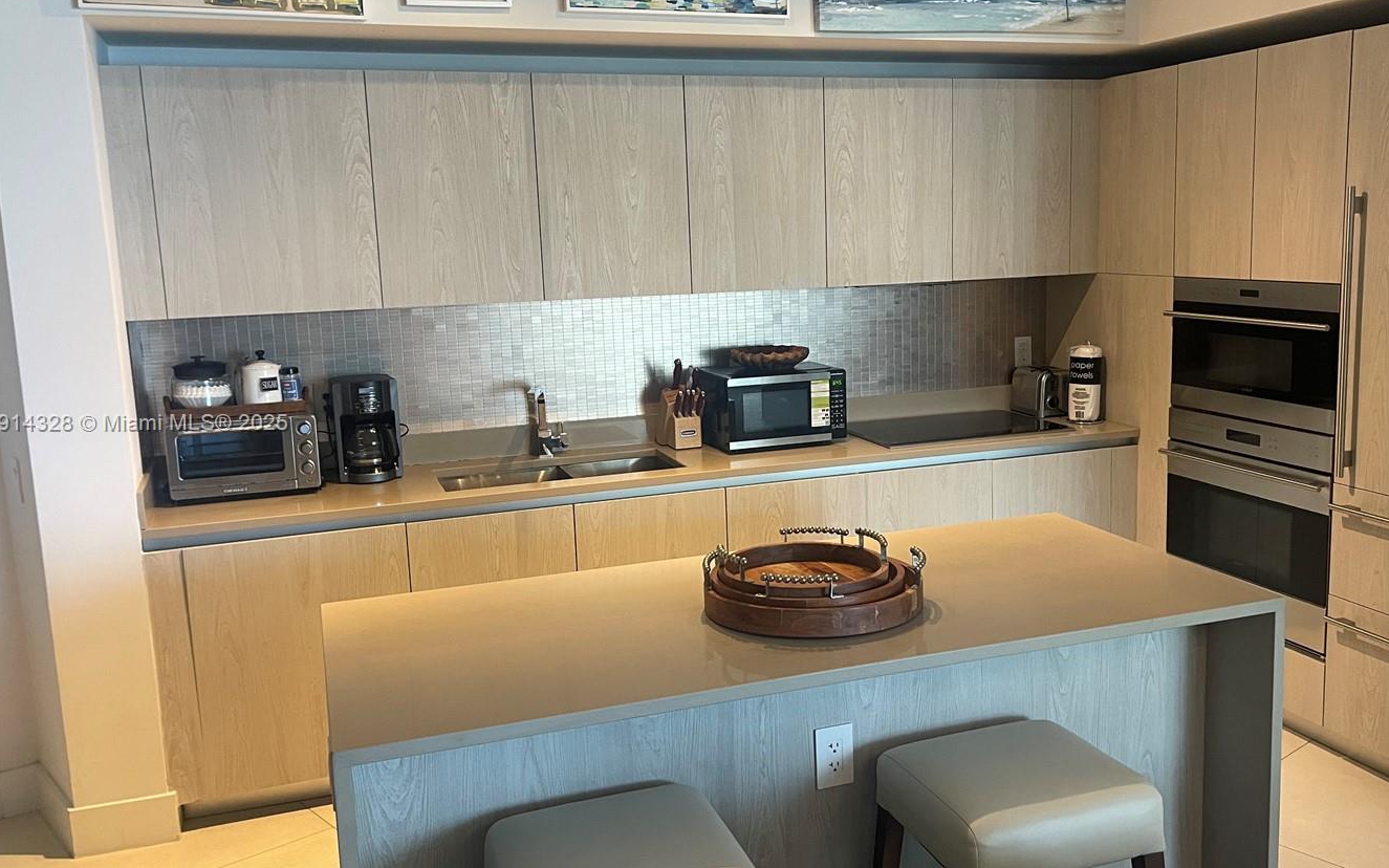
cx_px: 791
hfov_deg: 59.4
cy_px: 425
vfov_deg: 39.4
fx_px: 1211
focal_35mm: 32
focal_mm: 5.1
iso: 250
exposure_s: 1/60
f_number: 1.6
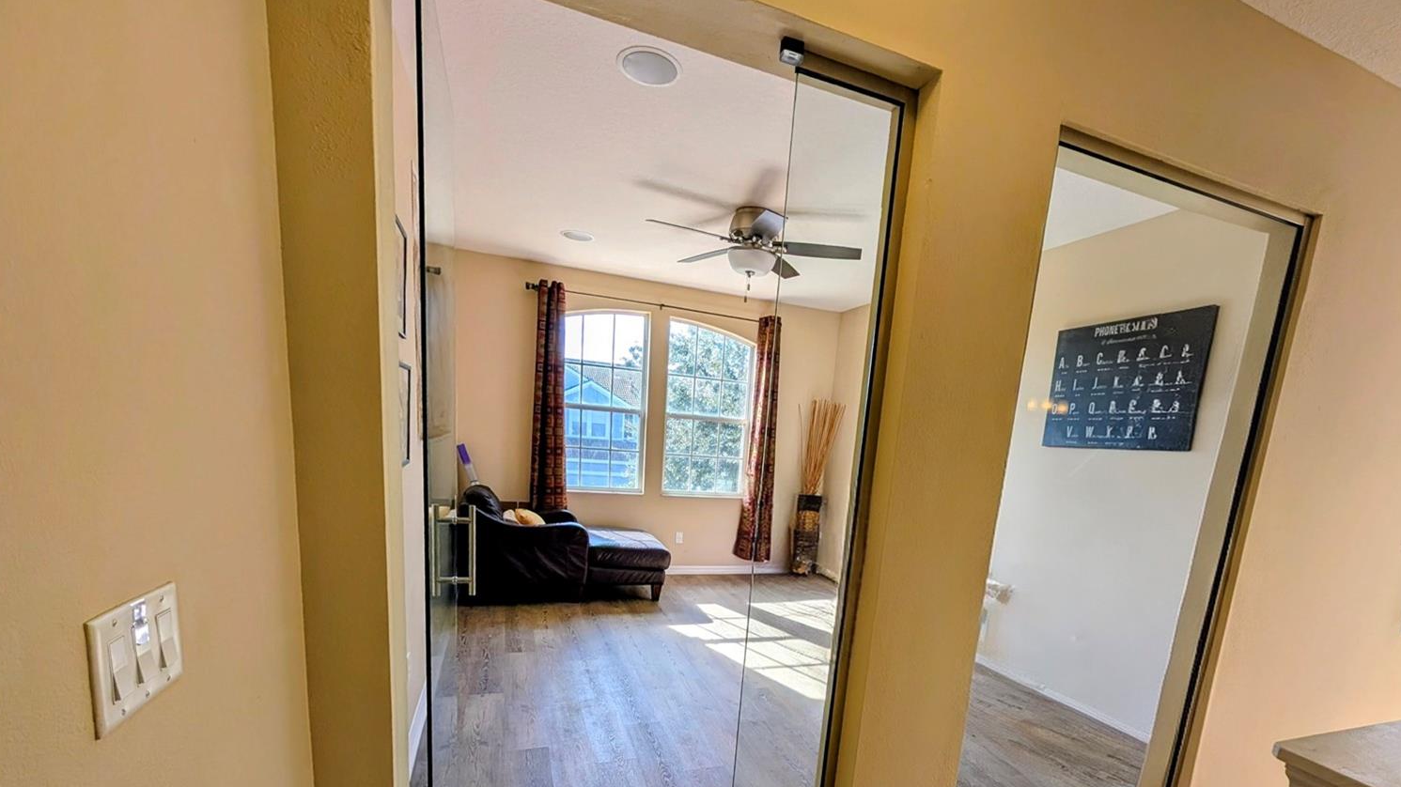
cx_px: 741
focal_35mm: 14
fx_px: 520
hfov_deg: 106.7
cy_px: 547
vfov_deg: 71.3
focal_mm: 2.02
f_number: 1.7
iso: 49
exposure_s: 1/552
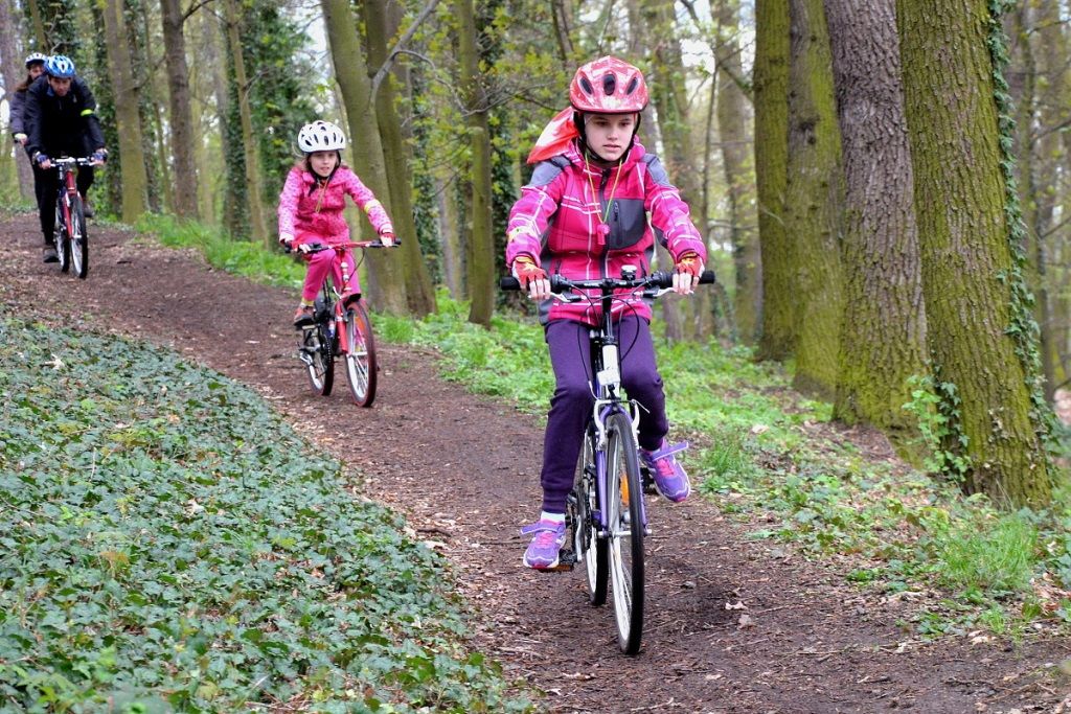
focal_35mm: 128
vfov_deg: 10.8
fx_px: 3793
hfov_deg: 16.1
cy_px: 357
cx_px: 536
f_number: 8
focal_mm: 85
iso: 1600
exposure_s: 1/100
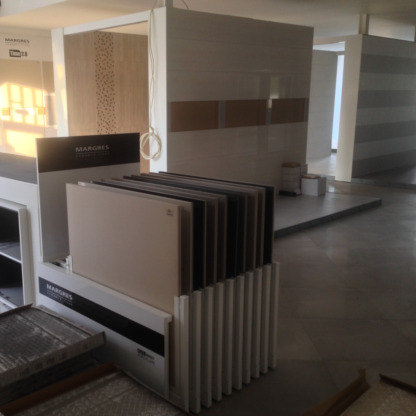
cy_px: 208
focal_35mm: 39
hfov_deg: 42.4
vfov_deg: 42.8
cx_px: 147
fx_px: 530
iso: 50
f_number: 2.4
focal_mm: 4.12
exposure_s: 1/20
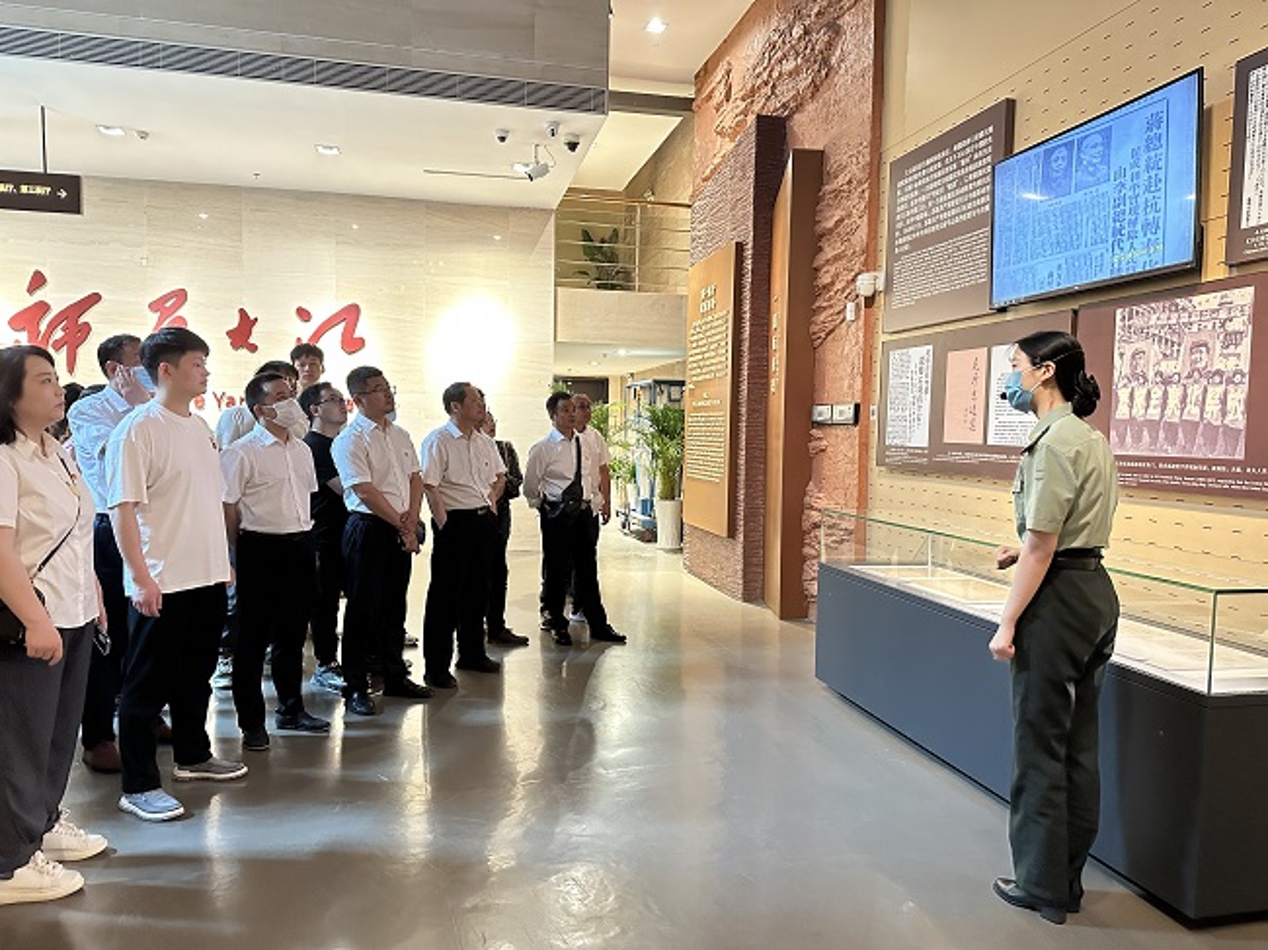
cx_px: 634
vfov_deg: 56.8
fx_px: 879
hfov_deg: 71.6
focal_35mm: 24
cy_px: 475
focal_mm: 6.86
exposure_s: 1/50
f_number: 1.78
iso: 640
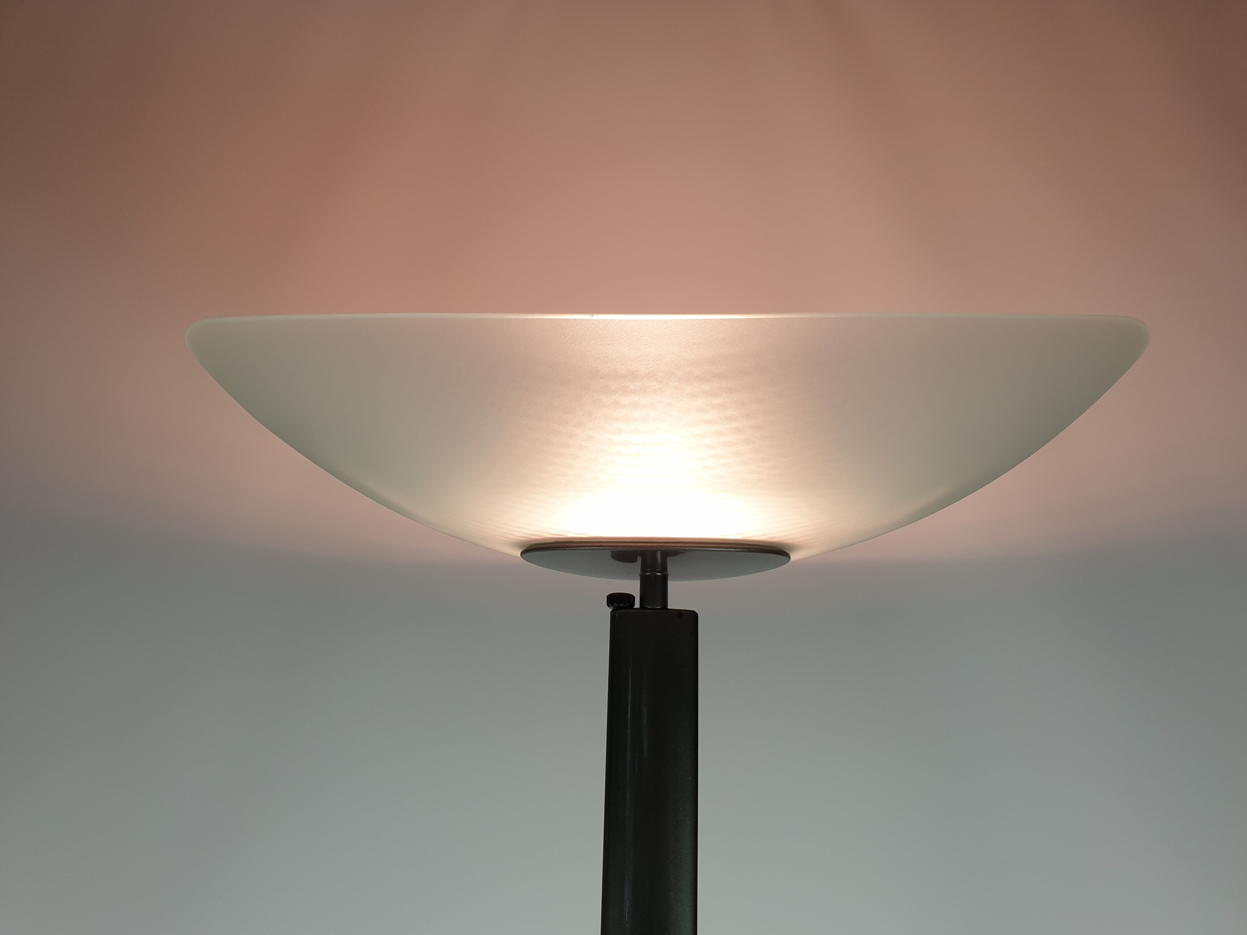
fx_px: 937
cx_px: 624
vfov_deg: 53.1
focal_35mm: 26
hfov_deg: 67.3
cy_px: 468
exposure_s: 1/106
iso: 50
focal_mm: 4.3
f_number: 2.4
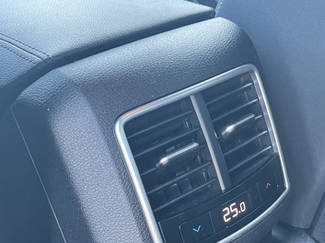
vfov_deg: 24.4
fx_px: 553
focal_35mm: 59
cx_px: 198
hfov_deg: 32.6
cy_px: 196
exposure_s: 1/60
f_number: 1.6
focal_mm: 5.1
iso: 500
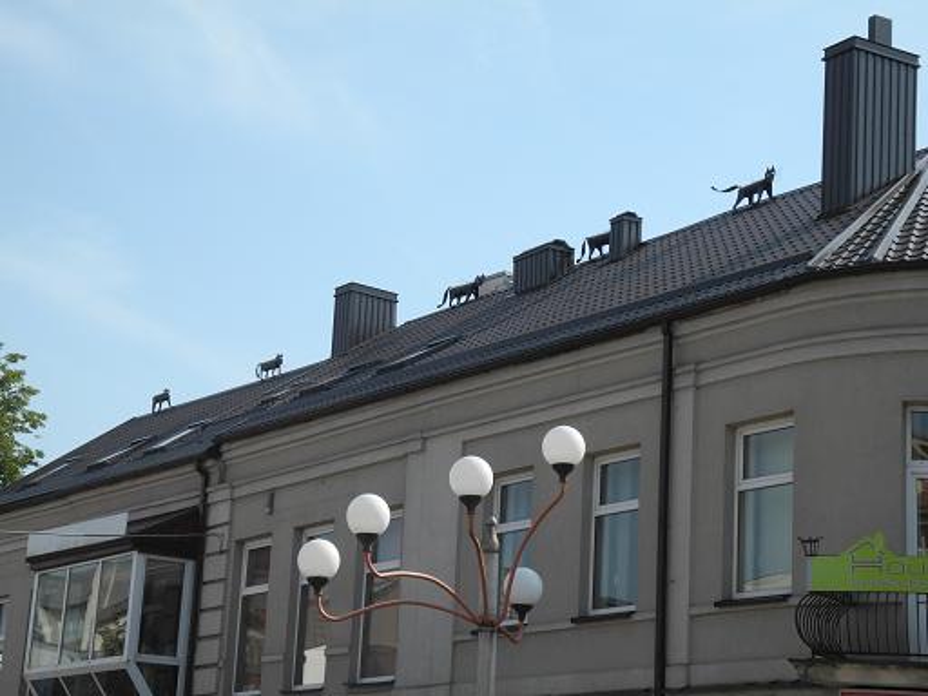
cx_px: 464
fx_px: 2279
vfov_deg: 17.4
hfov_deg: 23.0
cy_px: 348
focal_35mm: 85
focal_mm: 18.1
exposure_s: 1/800
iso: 100
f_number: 4
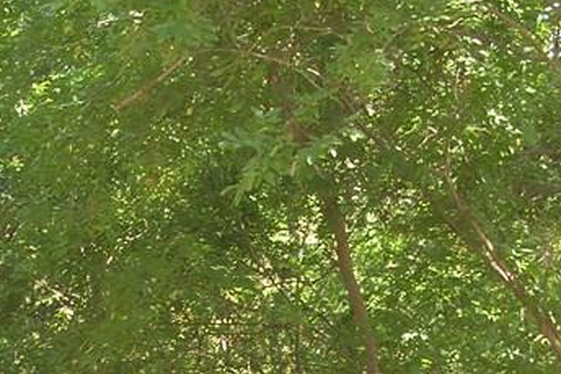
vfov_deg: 10.8
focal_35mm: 124
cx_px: 263
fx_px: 1931
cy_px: 480
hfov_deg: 16.5
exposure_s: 1/40
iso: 50
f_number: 2.5
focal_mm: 10.3
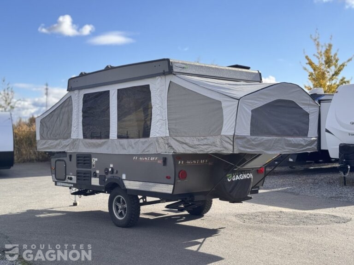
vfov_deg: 30.3
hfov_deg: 39.7
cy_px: 132
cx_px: 177
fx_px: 491
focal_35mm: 48
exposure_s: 1/1923
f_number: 1.78
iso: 64
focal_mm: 6.76
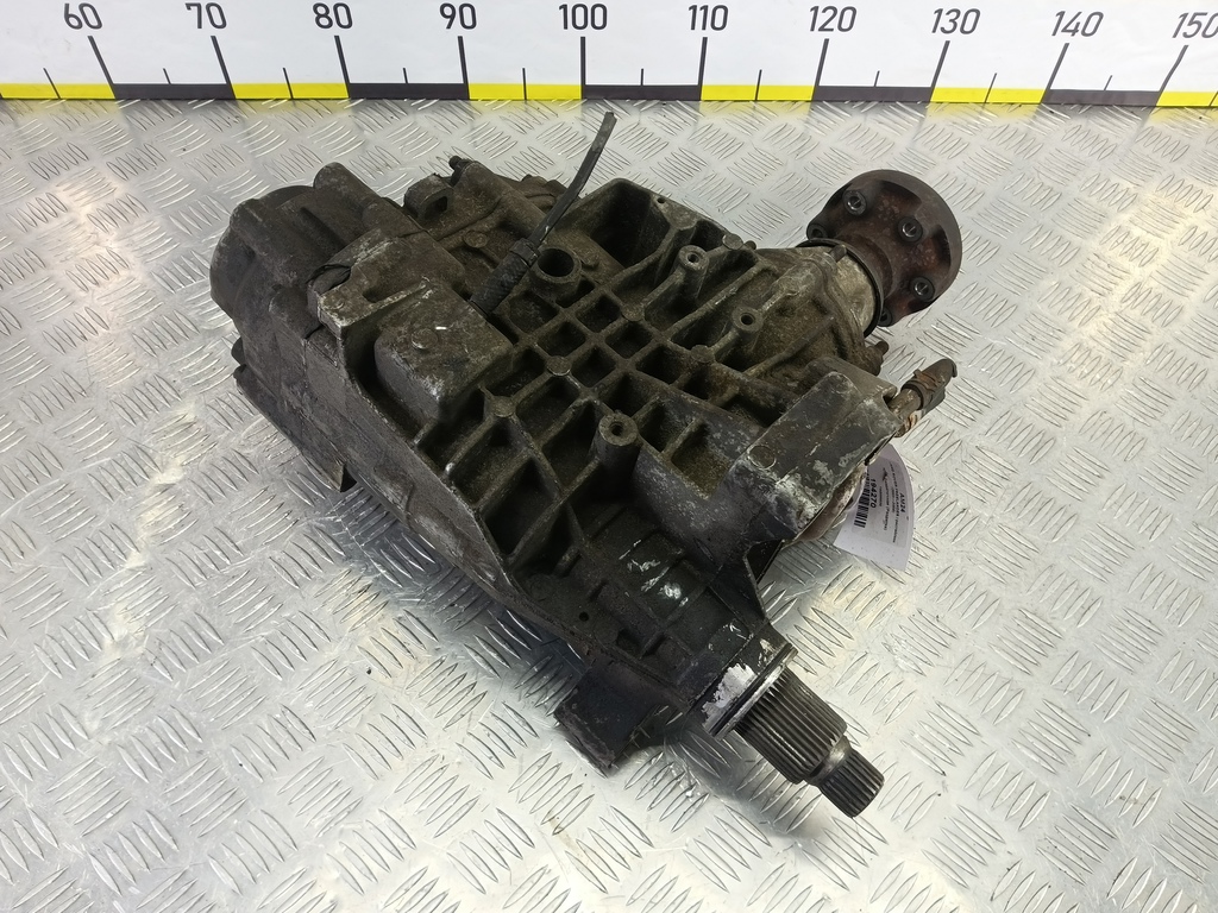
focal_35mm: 23
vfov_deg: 58.9
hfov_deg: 73.9
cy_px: 456
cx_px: 609
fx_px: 809
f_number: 1.6
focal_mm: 4.11
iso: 134
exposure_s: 1/50
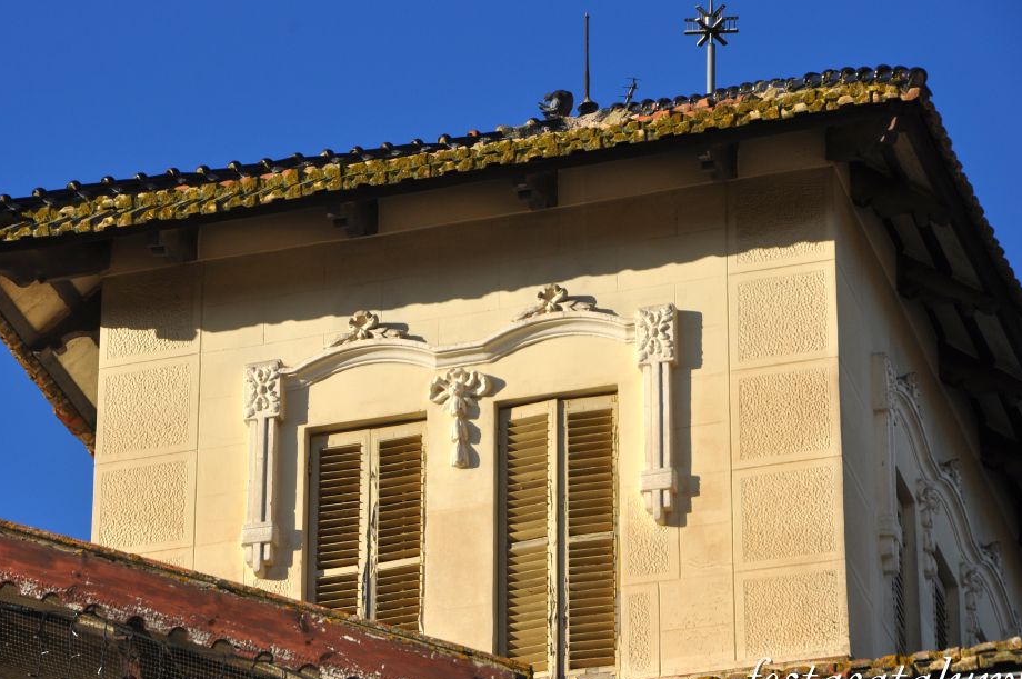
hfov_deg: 11.0
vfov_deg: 7.3
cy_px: 342
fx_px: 5302
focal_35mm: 187
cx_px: 491
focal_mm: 112
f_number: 10
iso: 200
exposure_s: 1/400
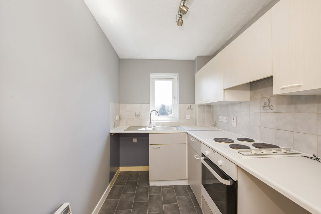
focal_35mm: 14
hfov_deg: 104.2
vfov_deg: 81.3
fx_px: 125
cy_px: 107
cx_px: 160
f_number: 9
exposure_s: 1/80
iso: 320
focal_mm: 14
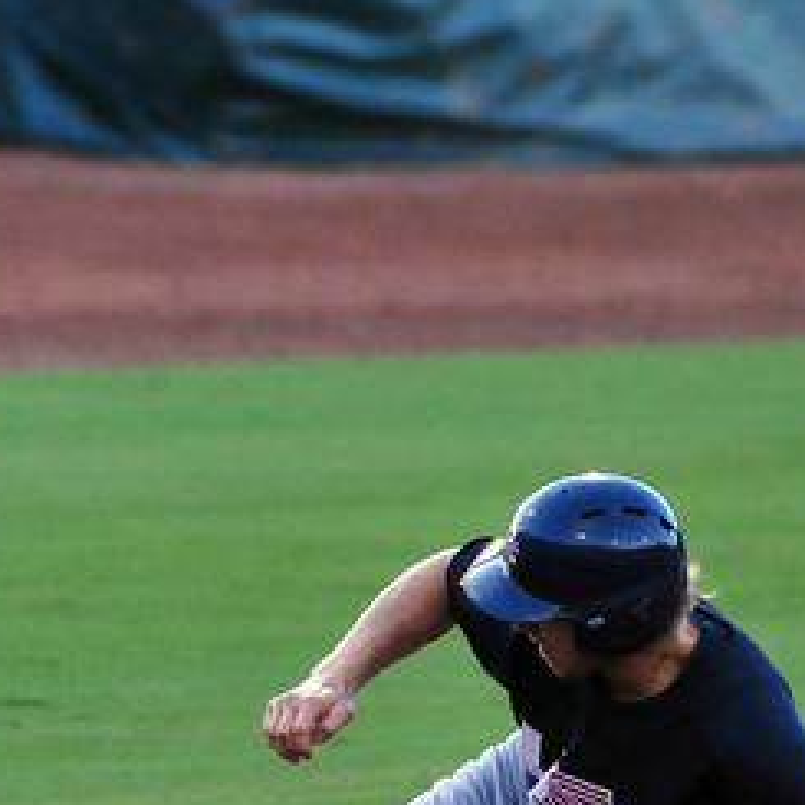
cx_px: 46
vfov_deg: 1.9
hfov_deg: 1.9
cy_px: 649
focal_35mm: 937
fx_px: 24653
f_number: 2.8
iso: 1000
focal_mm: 300
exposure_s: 1/2000
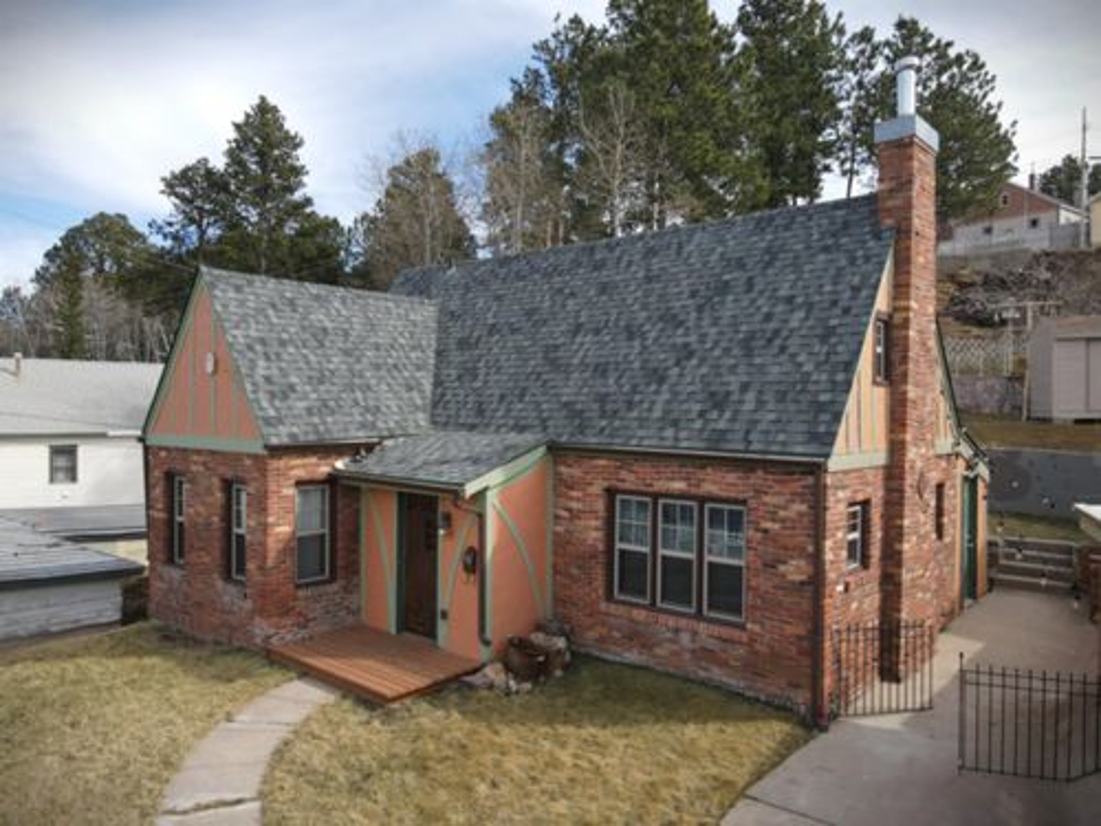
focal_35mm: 24
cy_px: 413
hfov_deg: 71.6
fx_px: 763
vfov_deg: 56.8
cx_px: 550
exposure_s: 1/350
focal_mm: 4.5
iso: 100
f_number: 2.8
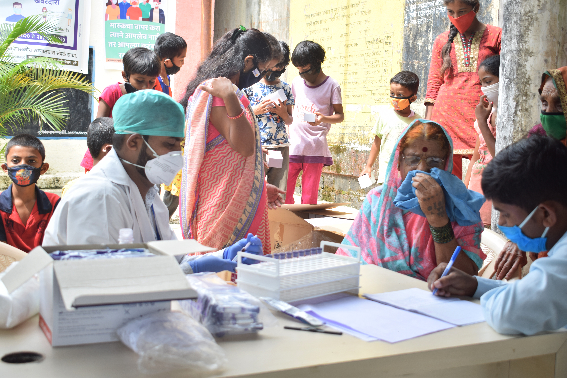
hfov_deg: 41.1
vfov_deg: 28.1
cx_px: 284
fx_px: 756
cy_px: 189
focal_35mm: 48
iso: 125
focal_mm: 32
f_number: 5
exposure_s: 1/160
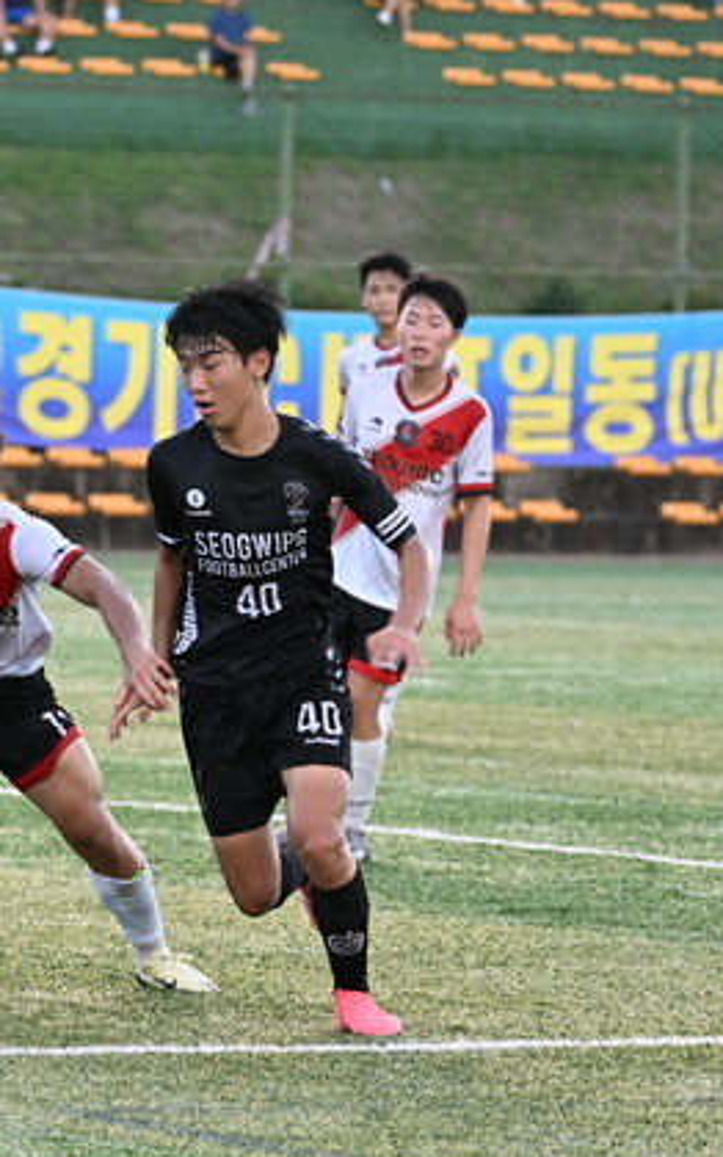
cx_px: 132
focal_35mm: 327
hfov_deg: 4.0
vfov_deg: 6.4
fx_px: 10306
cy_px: 550
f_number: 4.8
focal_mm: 140
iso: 400
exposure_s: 1/250
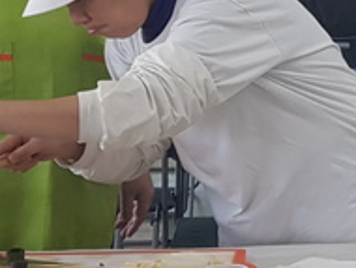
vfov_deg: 10.4
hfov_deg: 12.4
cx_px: 723
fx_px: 1442
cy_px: -88
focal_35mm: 140
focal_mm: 4.3
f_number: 1.7
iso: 50
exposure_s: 1/60
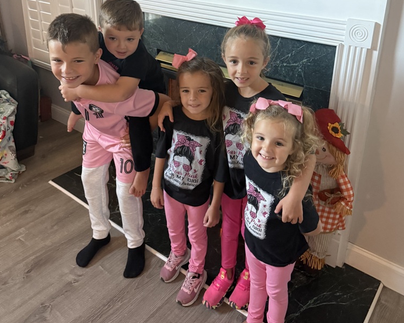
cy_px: 73
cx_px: 205
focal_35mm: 32
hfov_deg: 55.7
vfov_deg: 44.0
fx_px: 383
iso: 800
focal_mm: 6.76
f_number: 1.78
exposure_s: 1/60
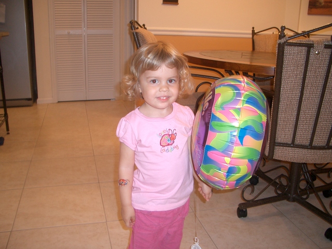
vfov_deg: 40.7
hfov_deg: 52.6
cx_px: 166
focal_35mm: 35
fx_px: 336
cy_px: 124
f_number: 2.6
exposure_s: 1/40
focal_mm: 5.8
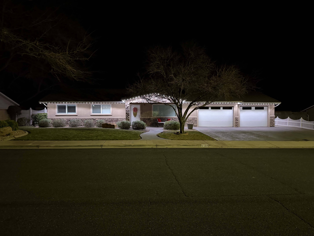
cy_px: 118
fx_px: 218
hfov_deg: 71.6
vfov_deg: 56.8
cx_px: 157
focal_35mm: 24
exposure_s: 1/30
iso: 1600
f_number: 1.78
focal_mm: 6.76
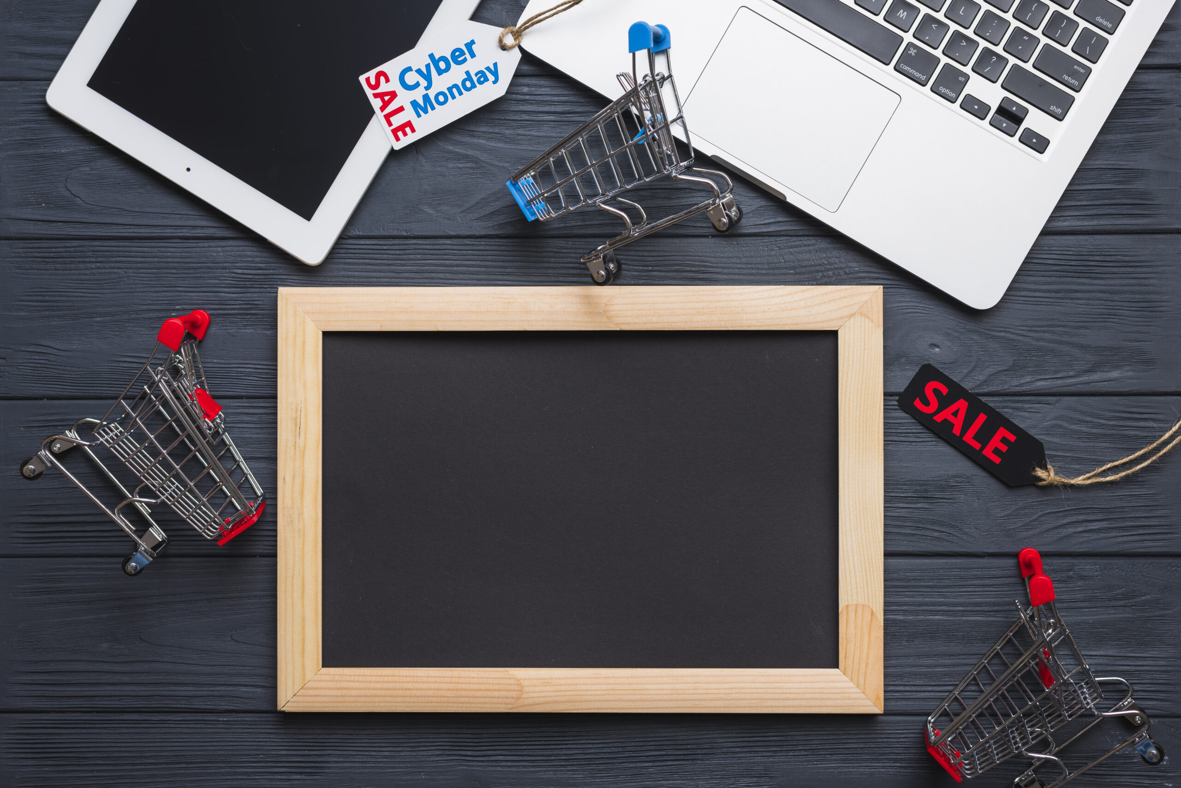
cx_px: 590
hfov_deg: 39.6
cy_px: 394
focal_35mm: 50
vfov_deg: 27.0
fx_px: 1641
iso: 100
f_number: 6.3
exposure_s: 1/160
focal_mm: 50
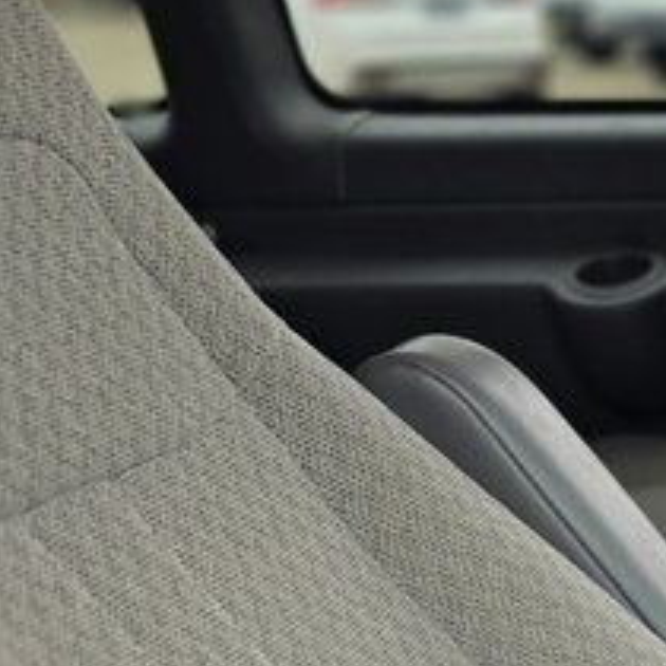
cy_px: 948
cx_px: 1465
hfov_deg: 13.9
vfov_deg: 16.3
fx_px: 2155
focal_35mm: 99
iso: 40
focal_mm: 6.3
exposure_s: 1/180
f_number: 1.7
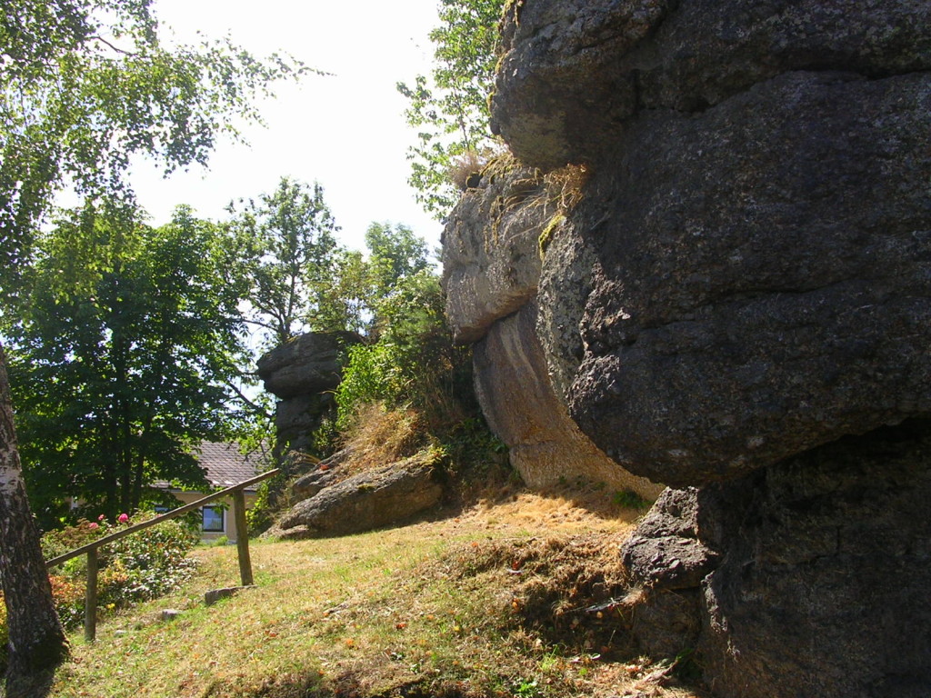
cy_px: 349
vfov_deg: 37.7
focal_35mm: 38
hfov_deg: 49.0
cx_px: 466
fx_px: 1022
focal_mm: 5.8
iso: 50
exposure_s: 1/143
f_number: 5.6
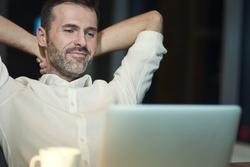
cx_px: 103
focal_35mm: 135
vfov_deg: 10.2
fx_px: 937
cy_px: 91
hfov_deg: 15.2
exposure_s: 1/100
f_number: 2
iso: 400
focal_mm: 85
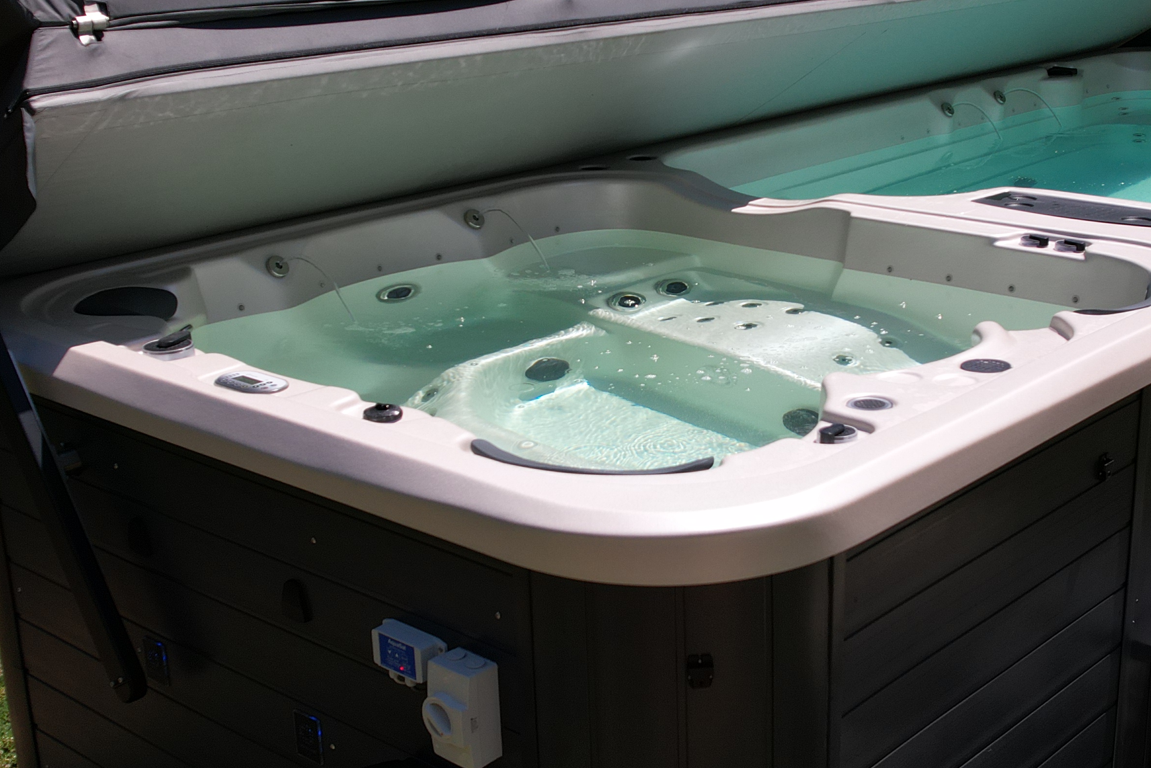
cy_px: 351
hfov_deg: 38.7
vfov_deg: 26.5
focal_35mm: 51
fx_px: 1631
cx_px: 704
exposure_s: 1/80
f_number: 2.8
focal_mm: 8.38
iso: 100
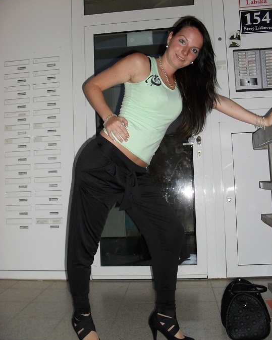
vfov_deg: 49.1
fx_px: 372
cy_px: 182
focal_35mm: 37
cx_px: 134
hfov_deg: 40.1
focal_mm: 6.3
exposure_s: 1/45
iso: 200
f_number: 3.2
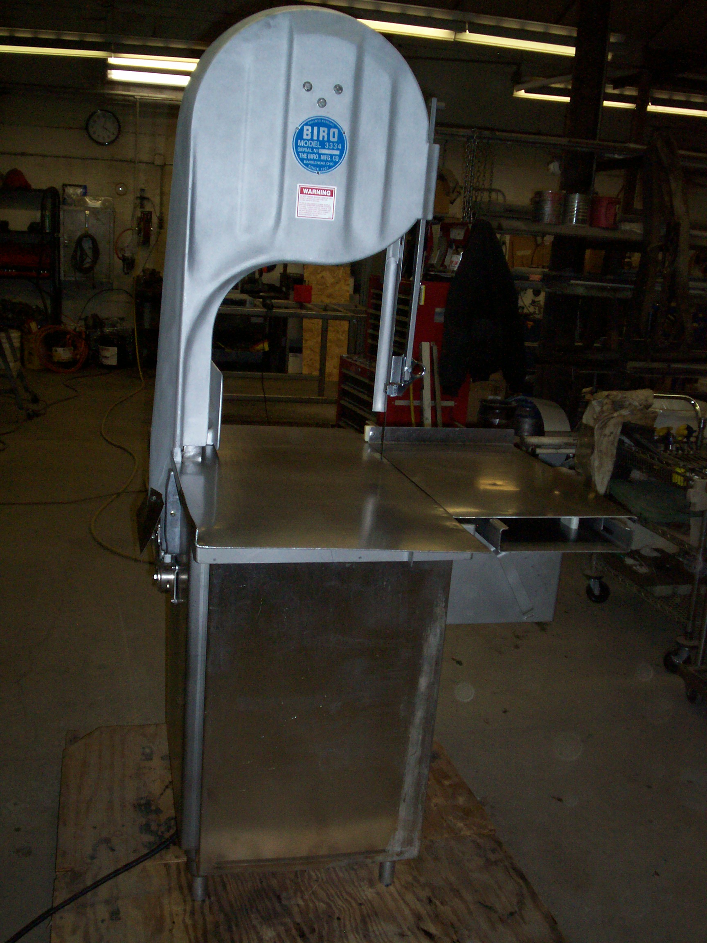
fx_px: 980
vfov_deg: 51.4
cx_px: 354
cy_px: 472
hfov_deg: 39.7
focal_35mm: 36
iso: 140
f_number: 4.5
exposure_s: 1/64
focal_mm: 5.9
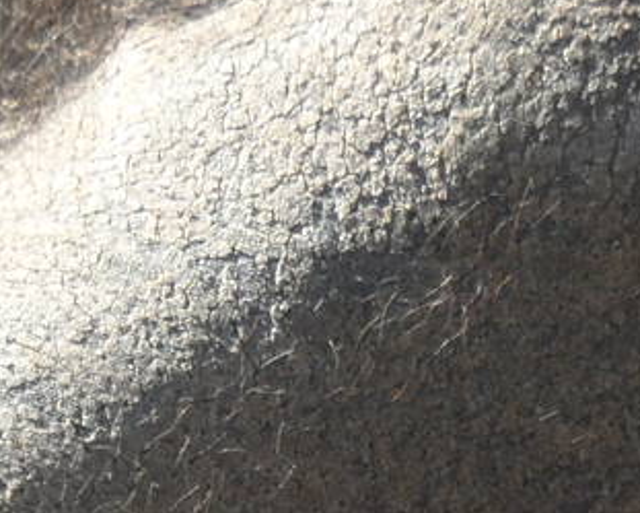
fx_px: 19971
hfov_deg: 1.8
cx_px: 259
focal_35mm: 1054
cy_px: 517
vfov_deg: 1.5
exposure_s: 1/250
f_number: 4.6
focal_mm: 34.8
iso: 100
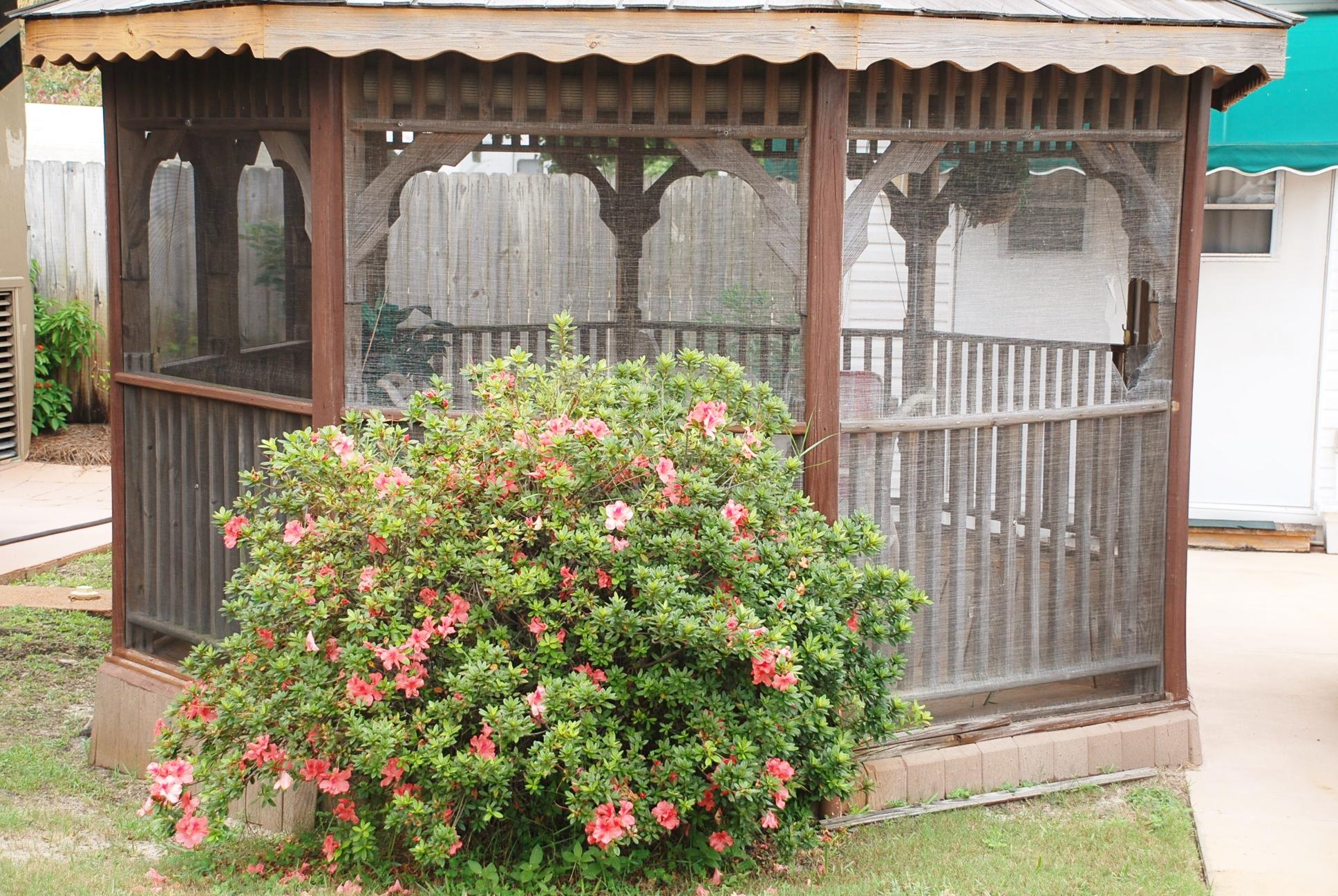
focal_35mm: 66
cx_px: 669
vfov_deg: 20.7
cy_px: 448
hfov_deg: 30.5
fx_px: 2456
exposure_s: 1/100
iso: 200
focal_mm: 44
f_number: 5
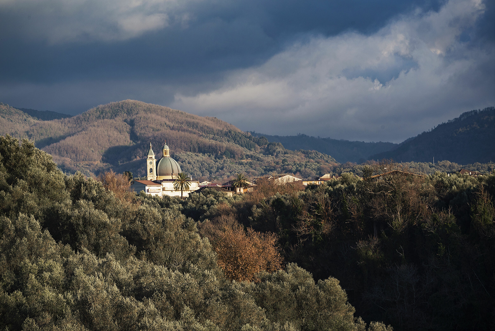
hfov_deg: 14.6
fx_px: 1926
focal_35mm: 140
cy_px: 166
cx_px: 248
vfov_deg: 9.8
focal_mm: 140
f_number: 10
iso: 200
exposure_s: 1/200
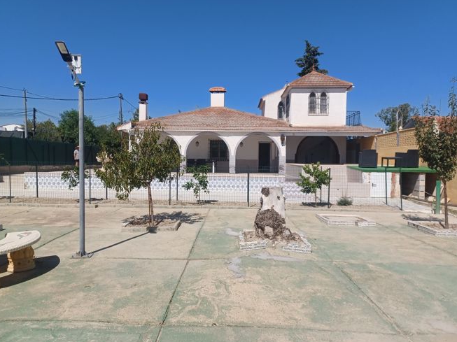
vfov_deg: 51.3
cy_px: 178
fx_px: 356
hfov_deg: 65.4
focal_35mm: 27
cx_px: 229
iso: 32
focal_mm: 4.6
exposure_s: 1/838
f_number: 1.8
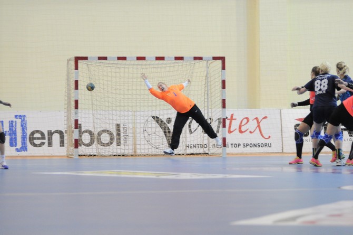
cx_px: 176
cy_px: 118
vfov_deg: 6.3
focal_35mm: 218
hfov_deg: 9.5
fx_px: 2130
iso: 2000
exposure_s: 1/400
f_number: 2.8
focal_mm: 145
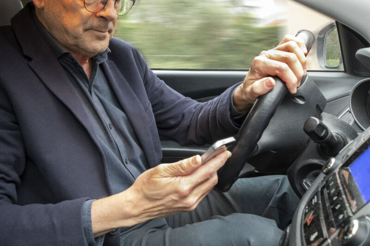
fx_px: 339
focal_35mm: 33
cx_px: 185
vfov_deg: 40.0
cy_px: 123
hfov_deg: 57.2
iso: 1000
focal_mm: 22
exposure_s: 1/4
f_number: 8
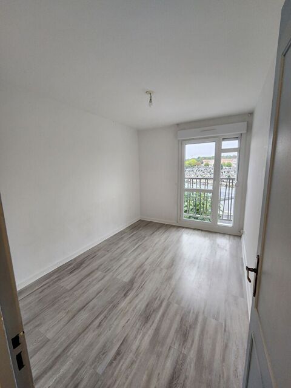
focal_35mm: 13
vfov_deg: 106.2
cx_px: 146
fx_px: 146
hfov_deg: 89.9
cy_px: 194
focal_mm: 2.2
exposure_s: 1/50
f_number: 2.2
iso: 160
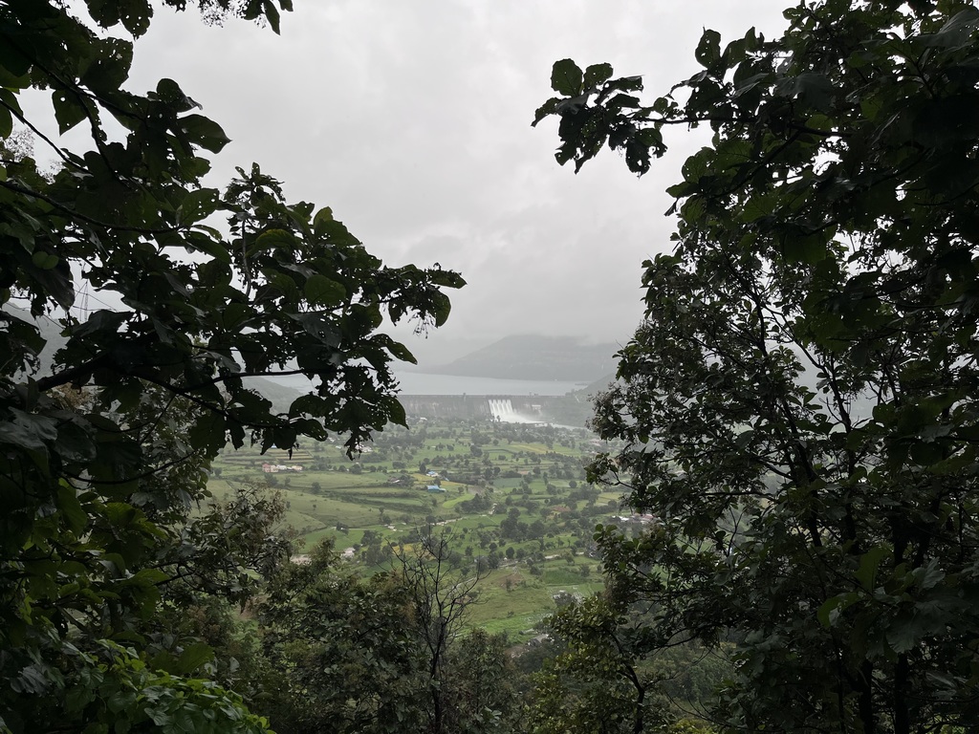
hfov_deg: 67.3
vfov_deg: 53.1
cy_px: 367
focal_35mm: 26
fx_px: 735
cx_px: 490
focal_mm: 5.1
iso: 50
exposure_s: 1/368
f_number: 1.6
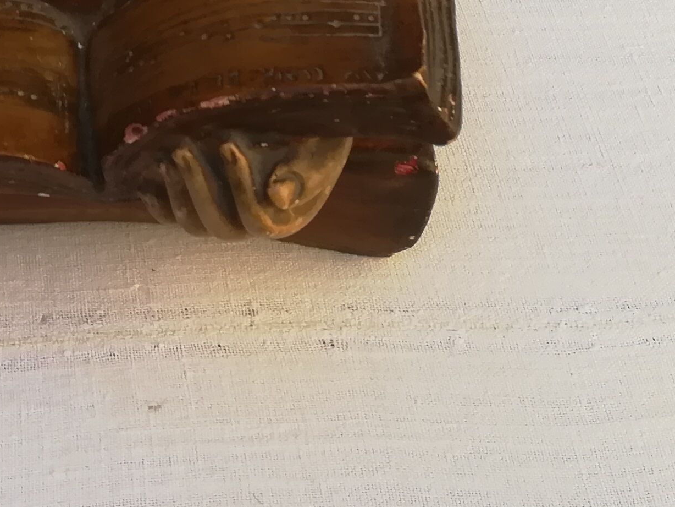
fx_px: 1638
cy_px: -299
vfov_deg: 15.8
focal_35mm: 84
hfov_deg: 22.8
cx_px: 81
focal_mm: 3.83
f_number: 2.2
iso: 50
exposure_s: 1/394
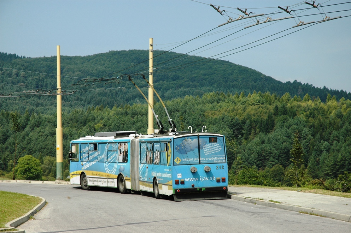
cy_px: 116
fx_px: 1023
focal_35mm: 105
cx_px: 176
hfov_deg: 19.5
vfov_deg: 13.0
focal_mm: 70
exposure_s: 1/800
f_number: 7.1
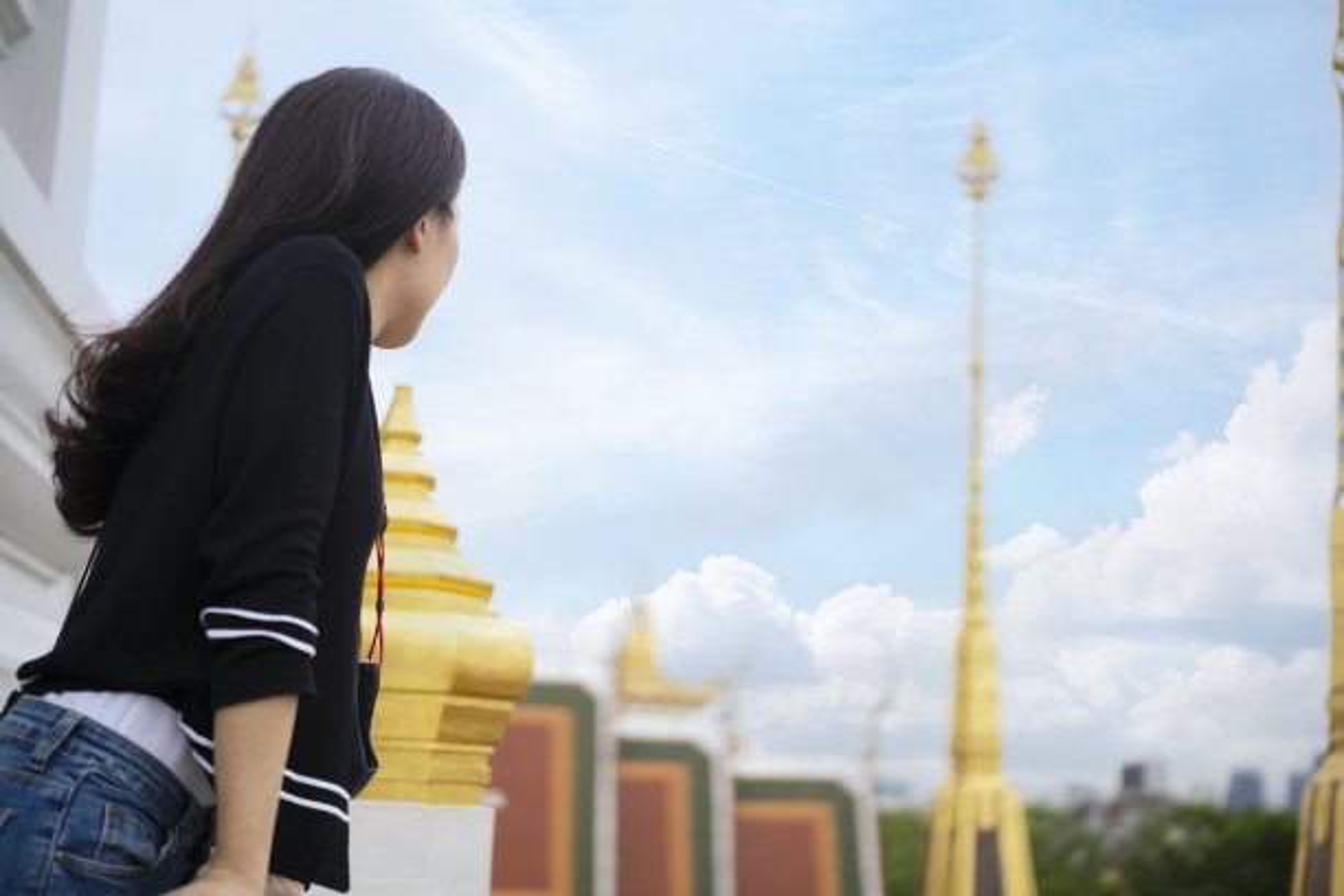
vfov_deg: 29.9
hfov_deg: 43.6
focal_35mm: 45
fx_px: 1680
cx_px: 672
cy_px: 448
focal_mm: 45
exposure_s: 1/5000
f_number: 1.8
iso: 100
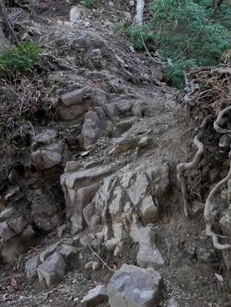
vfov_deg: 35.4
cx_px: 110
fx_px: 480
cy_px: 126
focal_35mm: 54
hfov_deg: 27.1
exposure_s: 1/40
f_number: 3
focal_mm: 4.5
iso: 80
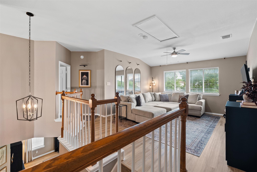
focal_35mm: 16
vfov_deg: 73.7
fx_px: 114
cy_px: 86
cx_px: 128
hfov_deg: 96.7
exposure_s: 1.3
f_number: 8
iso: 400
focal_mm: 16
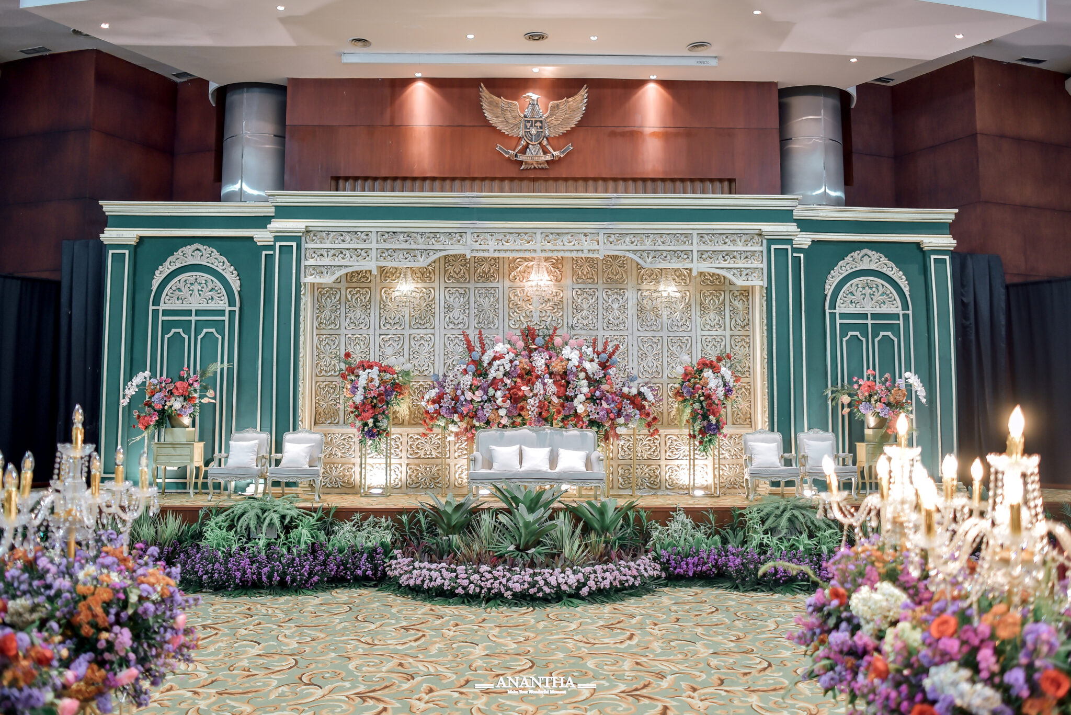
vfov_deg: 46.4
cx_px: 536
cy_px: 358
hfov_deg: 65.5
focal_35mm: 28
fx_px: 833
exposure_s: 1/125
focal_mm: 28
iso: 500
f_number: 1.8
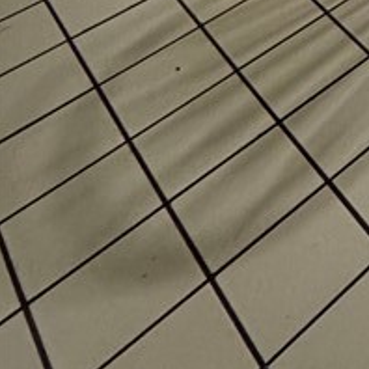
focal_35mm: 64
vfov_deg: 16.2
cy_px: -460
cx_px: 712
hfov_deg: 18.7
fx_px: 772
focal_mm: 2.22
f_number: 2.2
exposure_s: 1/60
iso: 400
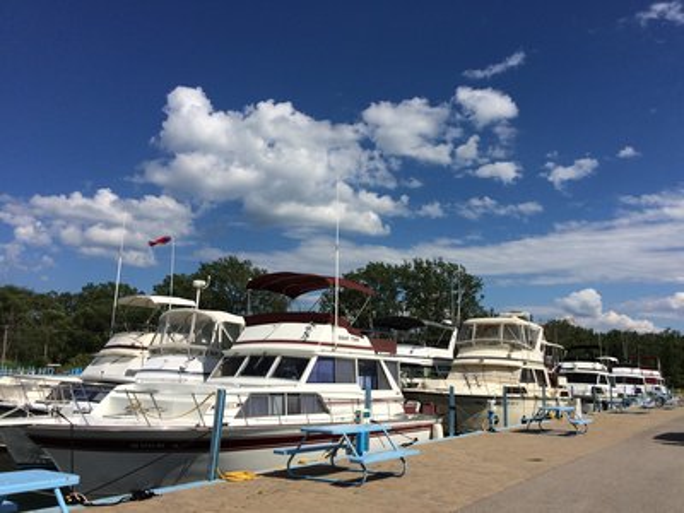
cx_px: 342
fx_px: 573
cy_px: 256
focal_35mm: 29
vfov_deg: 48.2
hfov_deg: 61.7
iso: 32
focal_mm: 4.15
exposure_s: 1/5882
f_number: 2.2
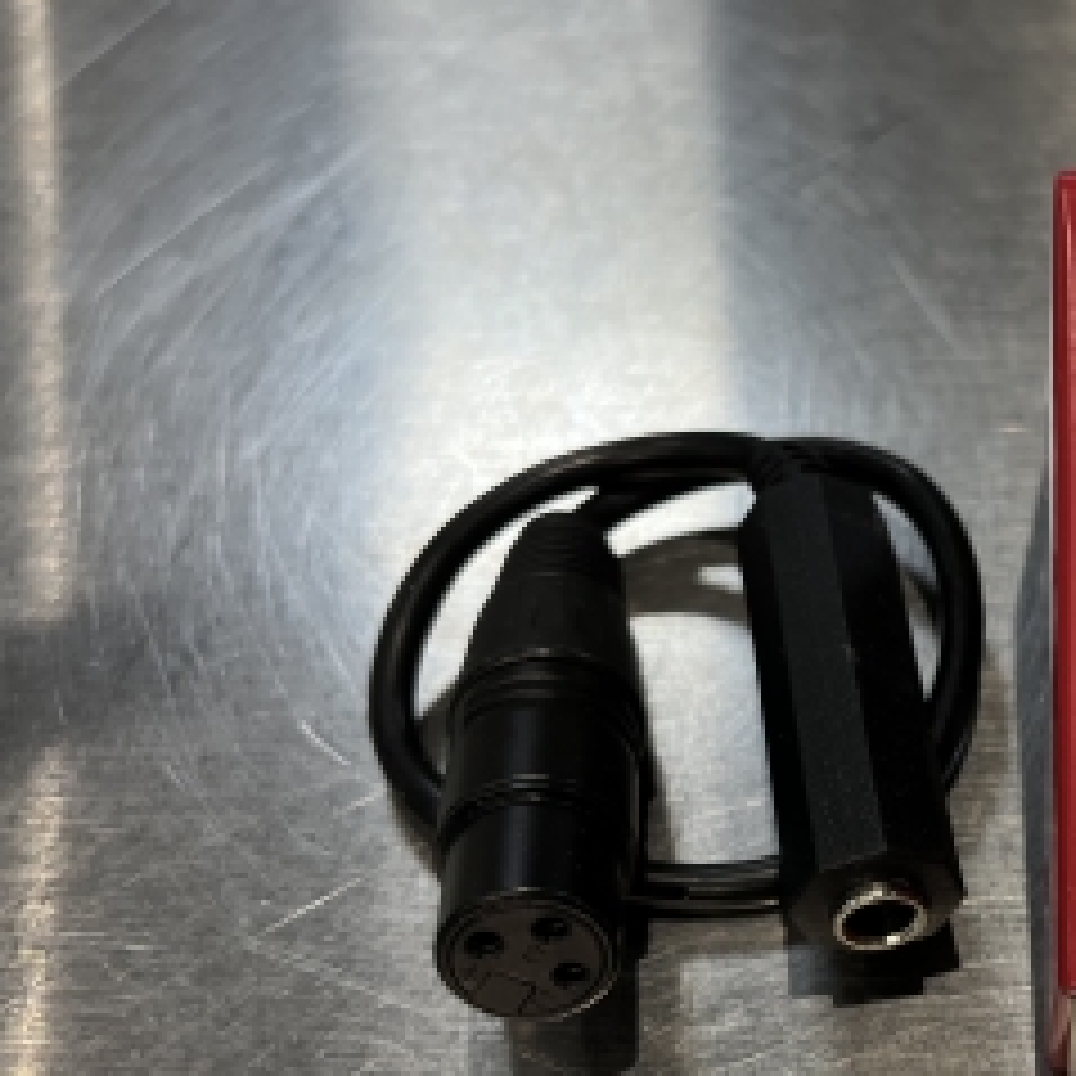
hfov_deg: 31.3
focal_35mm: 50
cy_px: 747
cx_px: 1090
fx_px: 1758
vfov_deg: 33.6
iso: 80
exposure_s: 1/120
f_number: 1.6
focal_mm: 5.1
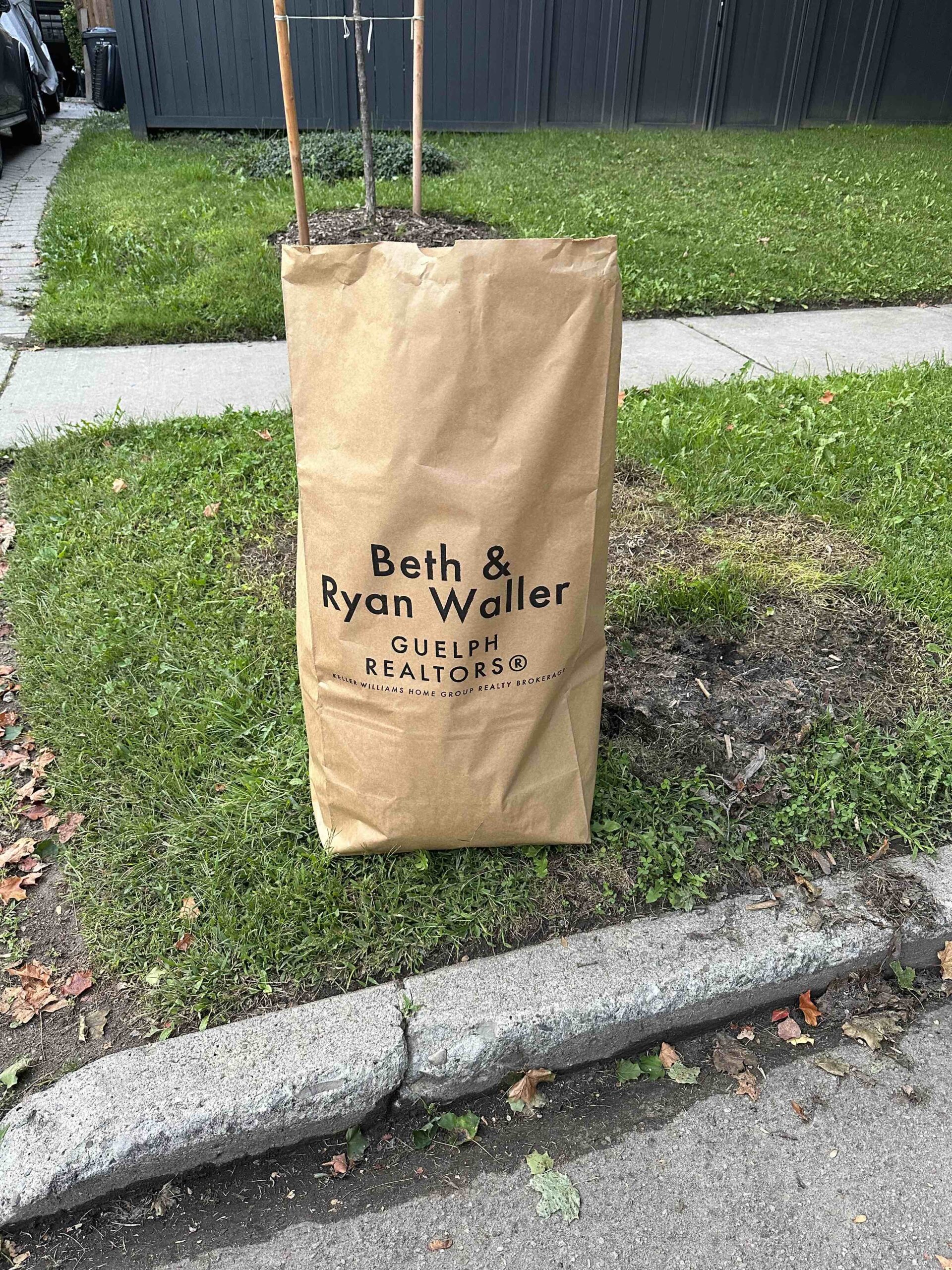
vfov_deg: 71.6
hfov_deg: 56.8
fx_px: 880
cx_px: 476
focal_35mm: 24
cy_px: 635
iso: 250
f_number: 1.78
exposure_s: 1/121
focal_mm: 6.86
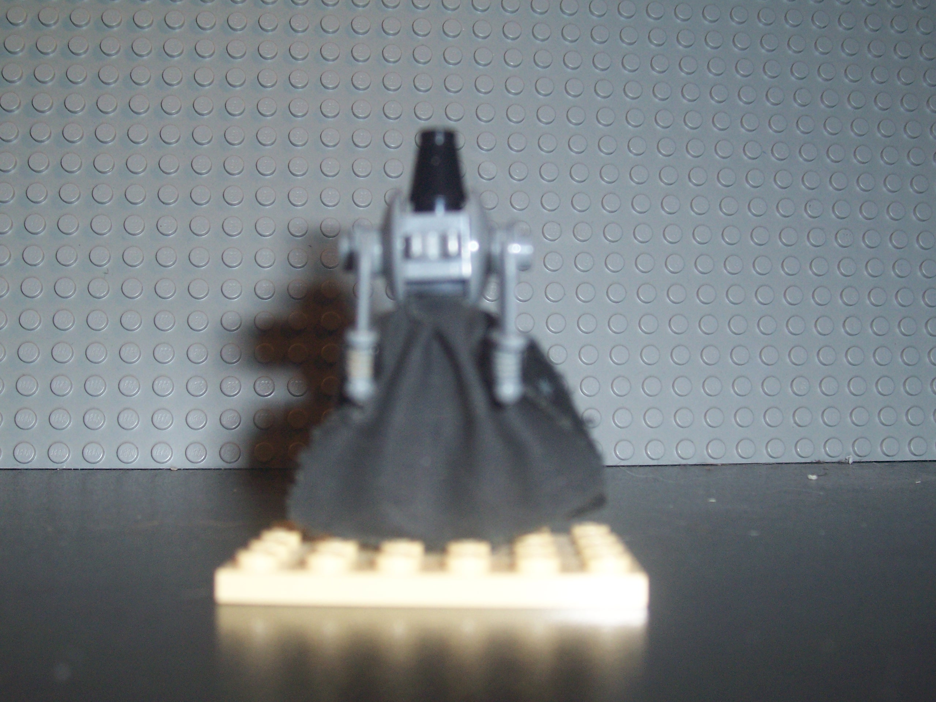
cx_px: 468
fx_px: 1136
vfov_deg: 34.3
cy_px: 351
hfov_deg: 44.8
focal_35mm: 42
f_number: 3
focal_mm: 7
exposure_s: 1/60
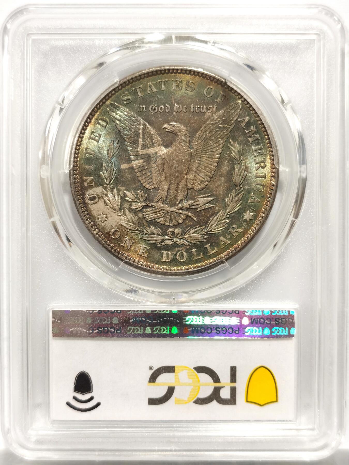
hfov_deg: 27.0
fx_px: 726
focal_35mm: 54
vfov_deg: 35.5
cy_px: 232
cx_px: 174
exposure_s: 1/100
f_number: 16
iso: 160
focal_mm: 5.56
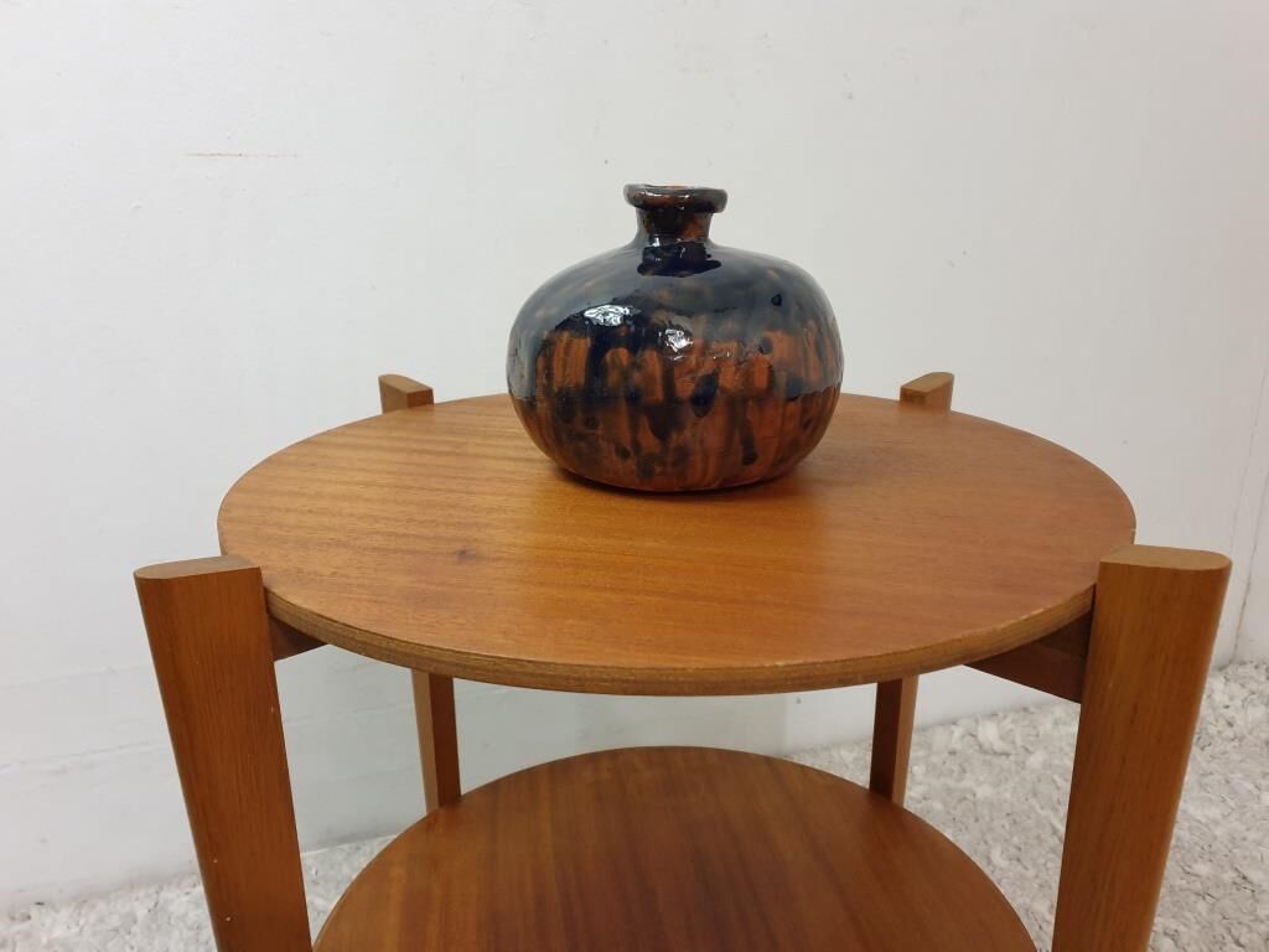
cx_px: 634
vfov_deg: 53.1
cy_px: 476
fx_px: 953
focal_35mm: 26
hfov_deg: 67.3
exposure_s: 1/33
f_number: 1.5
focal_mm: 4.3
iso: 320
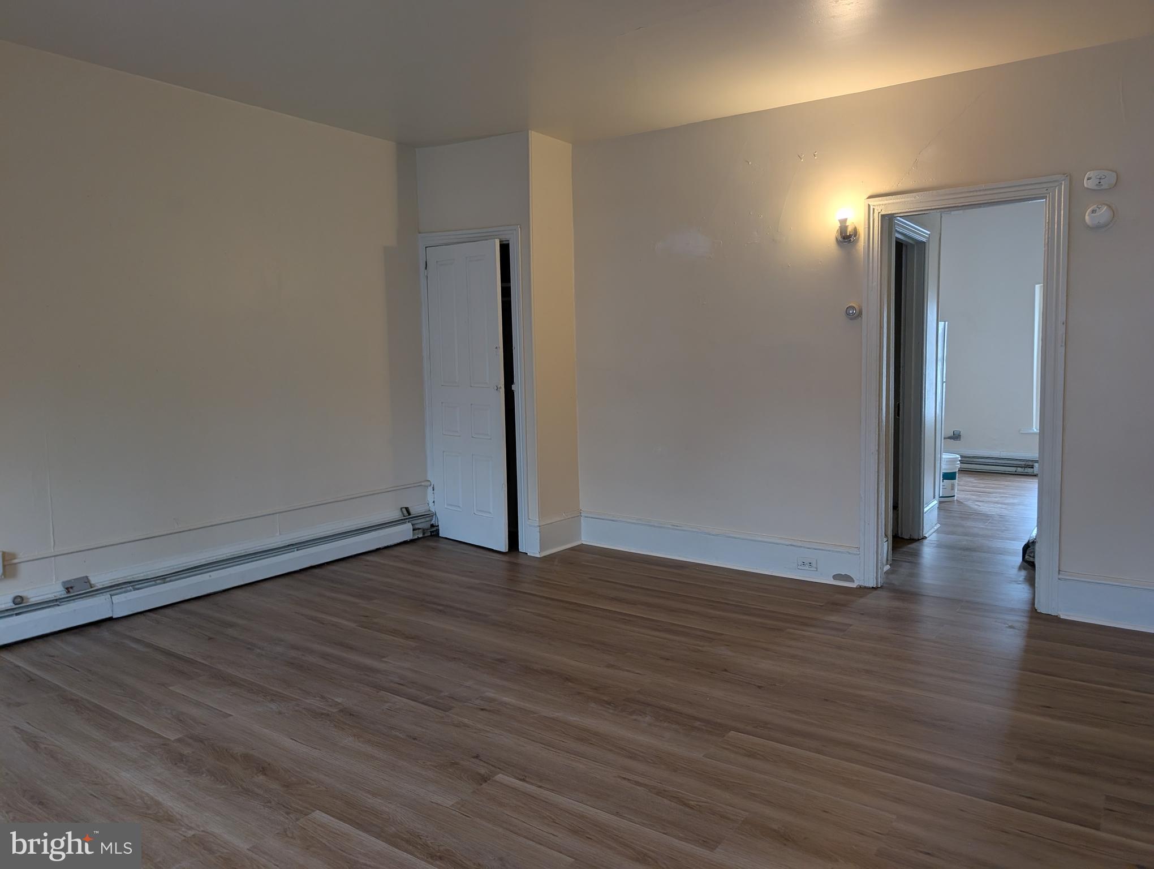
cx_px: 577
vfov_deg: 56.9
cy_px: 434
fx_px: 801
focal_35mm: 24
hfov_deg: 71.5
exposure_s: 1/120
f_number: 1.68
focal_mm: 6.9
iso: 33
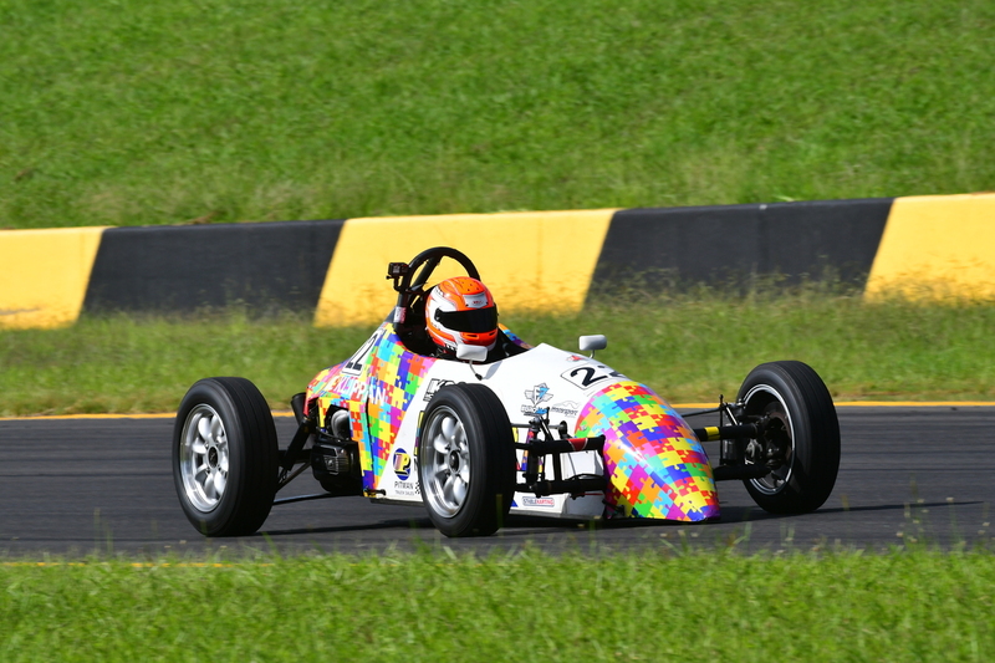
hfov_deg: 4.4
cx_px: 498
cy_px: 332
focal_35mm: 465
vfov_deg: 3.0
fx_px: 12849
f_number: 11
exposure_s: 1/640
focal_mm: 310
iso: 320
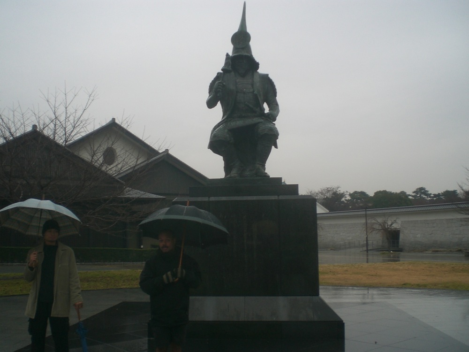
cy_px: 176
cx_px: 234
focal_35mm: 38
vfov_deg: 37.7
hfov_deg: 49.0
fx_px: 515
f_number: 3.1
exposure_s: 1/160
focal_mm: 6.3
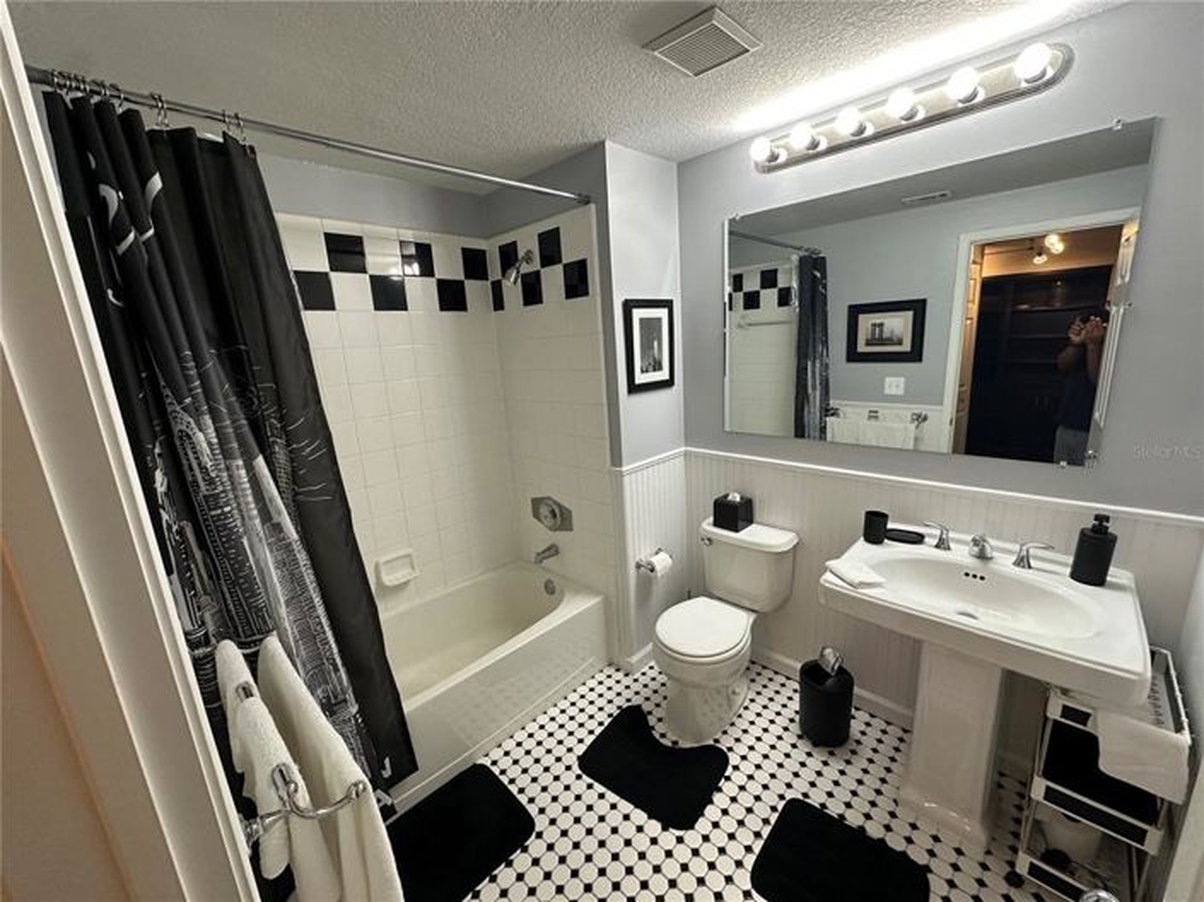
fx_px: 487
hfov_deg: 102.1
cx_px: 602
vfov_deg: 85.6
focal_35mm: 14
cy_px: 451
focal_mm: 2.22
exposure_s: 1/120
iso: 200
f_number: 2.2
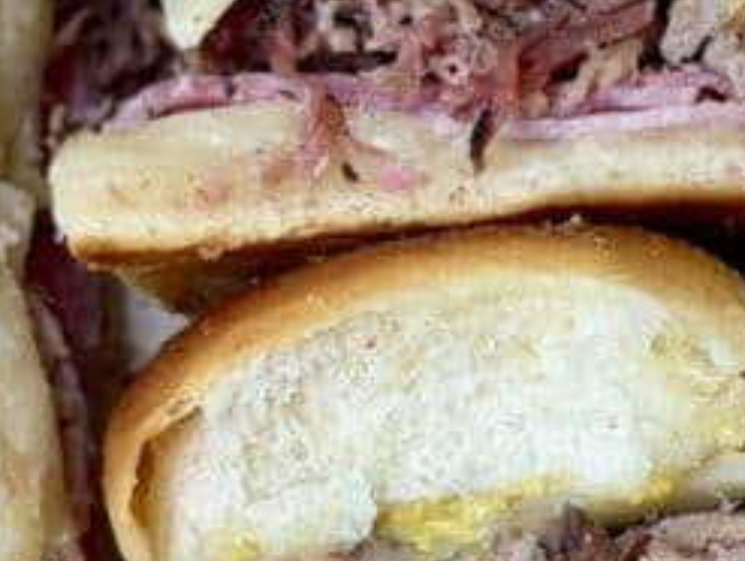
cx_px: 908
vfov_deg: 10.0
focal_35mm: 149
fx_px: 3211
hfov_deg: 12.9
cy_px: 311
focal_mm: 6.76
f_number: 1.78
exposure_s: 1/135
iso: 50
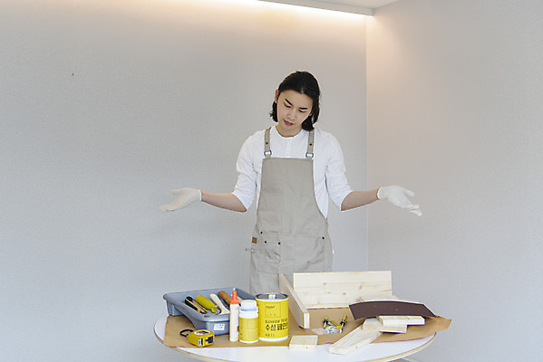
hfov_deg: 46.4
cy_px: 181
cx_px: 272
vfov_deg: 31.9
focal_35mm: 42
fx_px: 634
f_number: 5.6
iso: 320
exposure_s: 1/125
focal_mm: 42
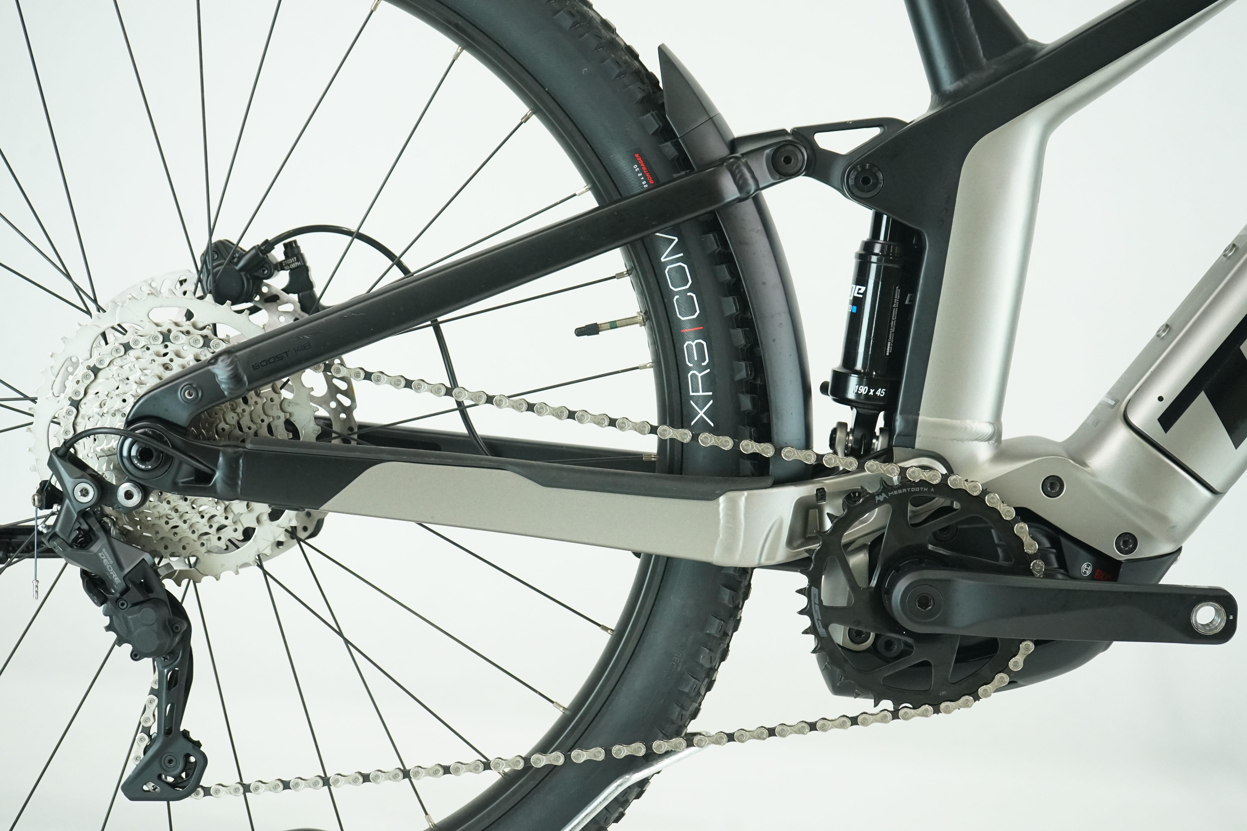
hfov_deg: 34.5
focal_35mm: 58
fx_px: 2009
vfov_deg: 23.4
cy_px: 416
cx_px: 624
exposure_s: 1/200
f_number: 6.3
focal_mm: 58
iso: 2500
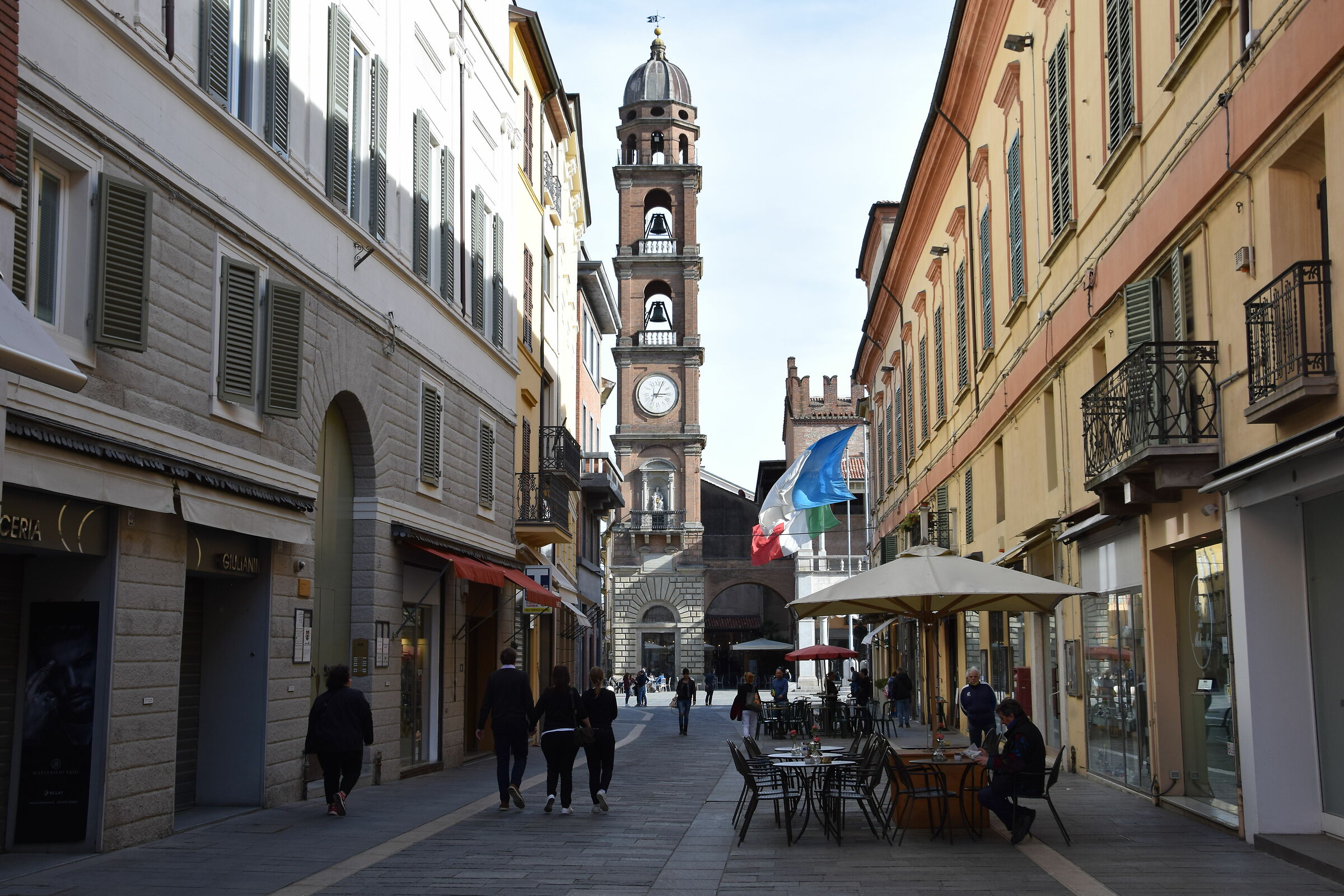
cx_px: 672
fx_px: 1680
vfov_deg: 29.9
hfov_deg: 43.6
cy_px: 448
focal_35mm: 45
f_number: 8
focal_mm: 30
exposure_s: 1/250
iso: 200
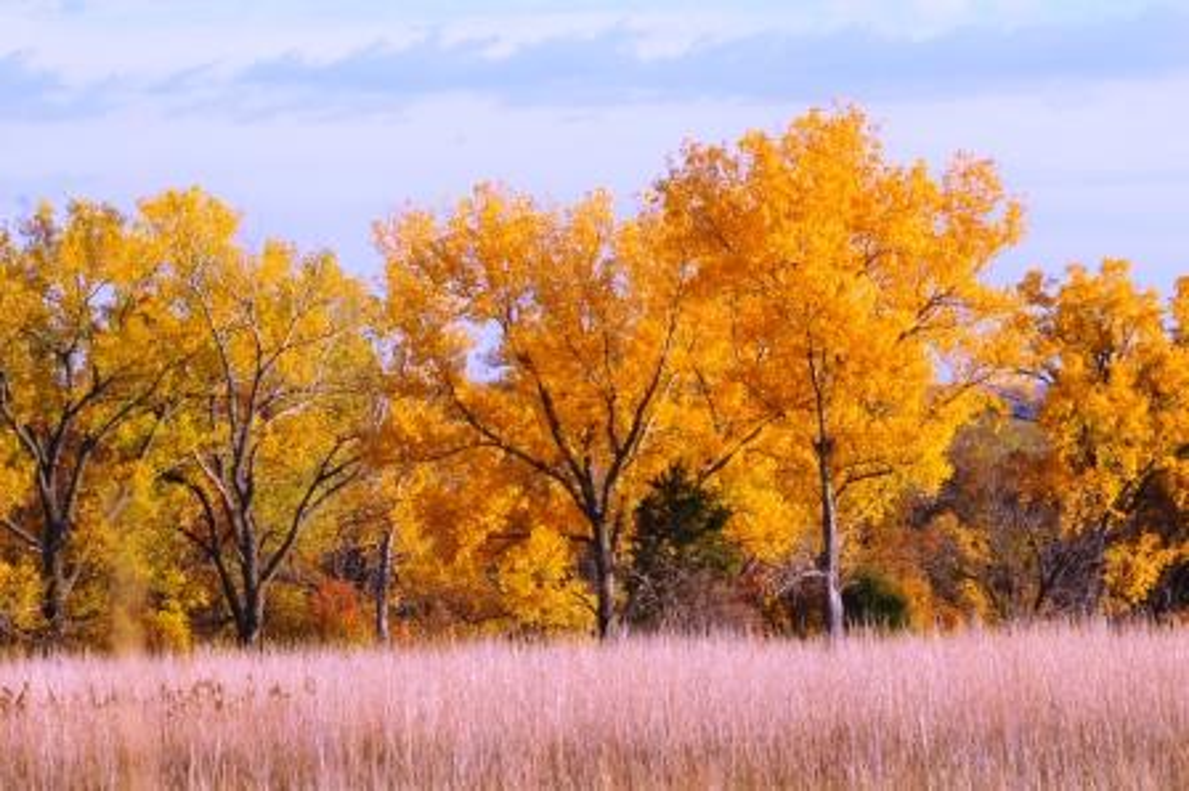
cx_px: 594
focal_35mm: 158
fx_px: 5198
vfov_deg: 8.7
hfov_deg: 13.0
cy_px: 396
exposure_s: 1/640
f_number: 13
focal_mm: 105
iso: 1250
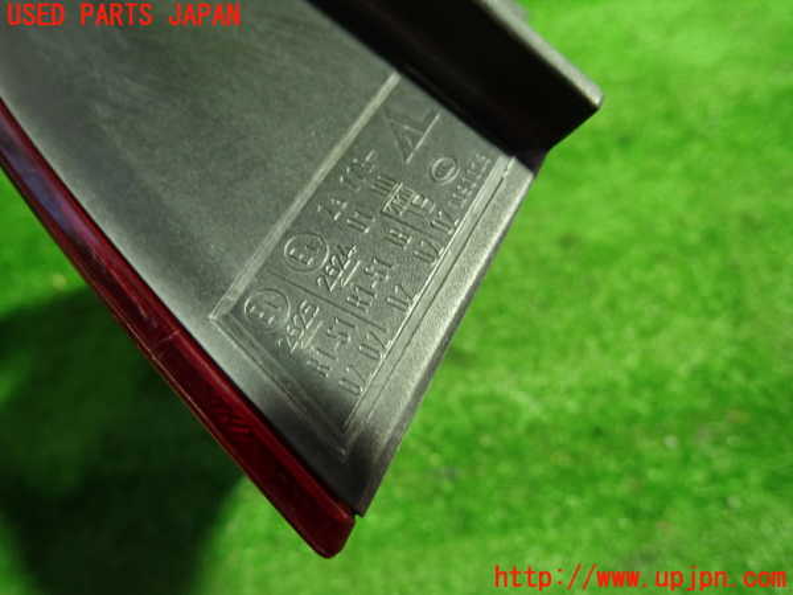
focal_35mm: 25
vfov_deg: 54.9
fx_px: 573
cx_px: 396
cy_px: 298
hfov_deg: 69.4
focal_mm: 4.5
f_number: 2
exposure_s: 1/30
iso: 320
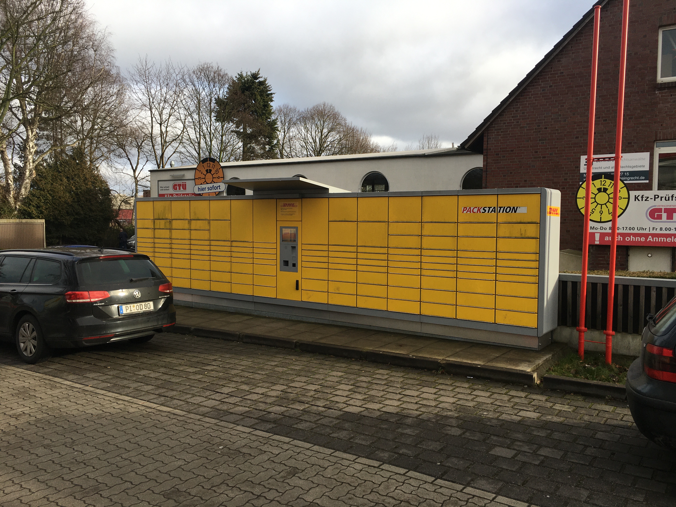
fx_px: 566
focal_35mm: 29
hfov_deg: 61.7
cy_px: 254
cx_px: 338
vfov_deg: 48.2
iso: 25
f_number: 2.2
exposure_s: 1/354
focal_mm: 4.15
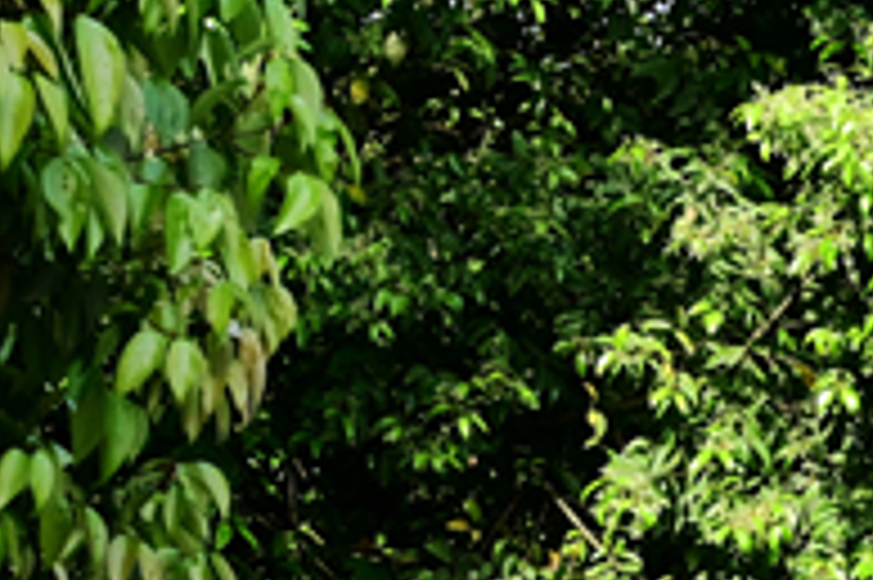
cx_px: 1462
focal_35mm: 217
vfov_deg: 6.2
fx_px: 5258
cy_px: 1133
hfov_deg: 9.1
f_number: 8
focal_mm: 35
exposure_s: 1/500
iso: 1000
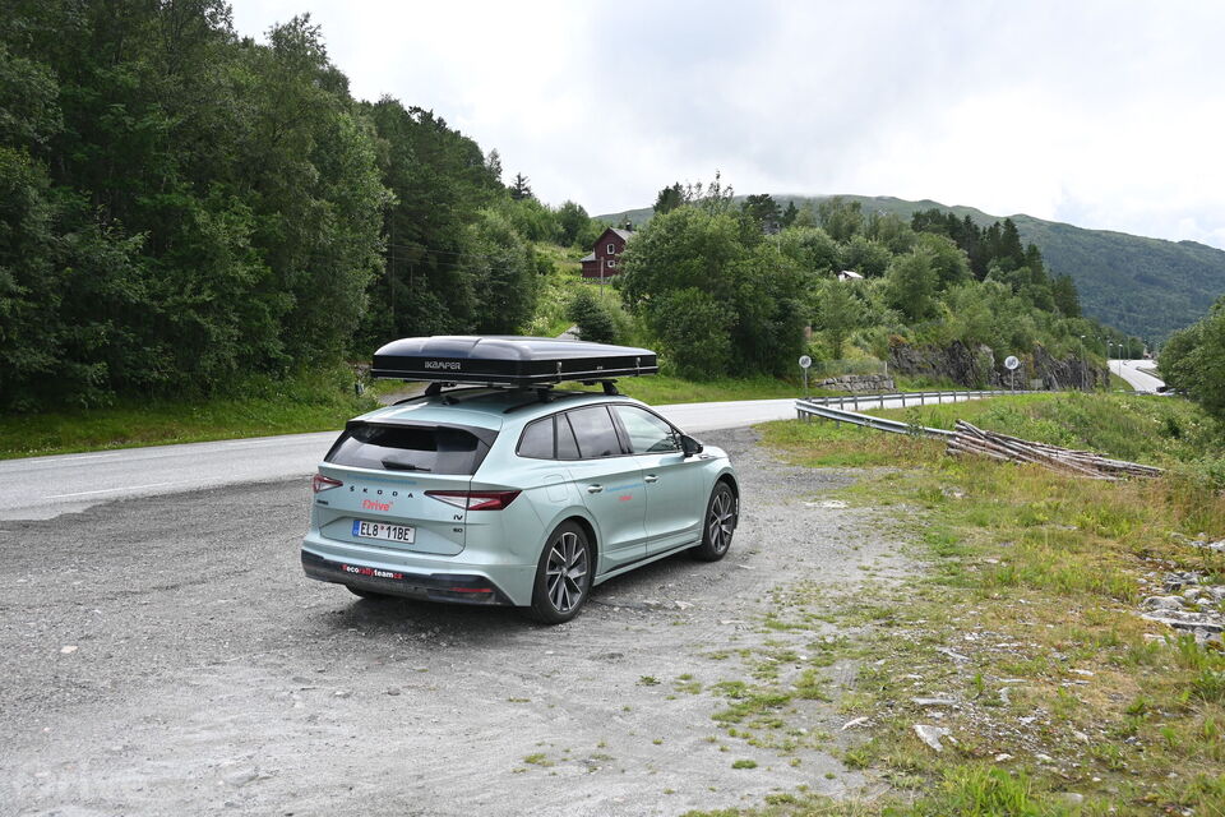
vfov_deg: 40.8
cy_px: 408
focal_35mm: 32
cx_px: 612
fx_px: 1097
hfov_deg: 58.3
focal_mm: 21.5
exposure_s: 1/250
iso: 125
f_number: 5.6
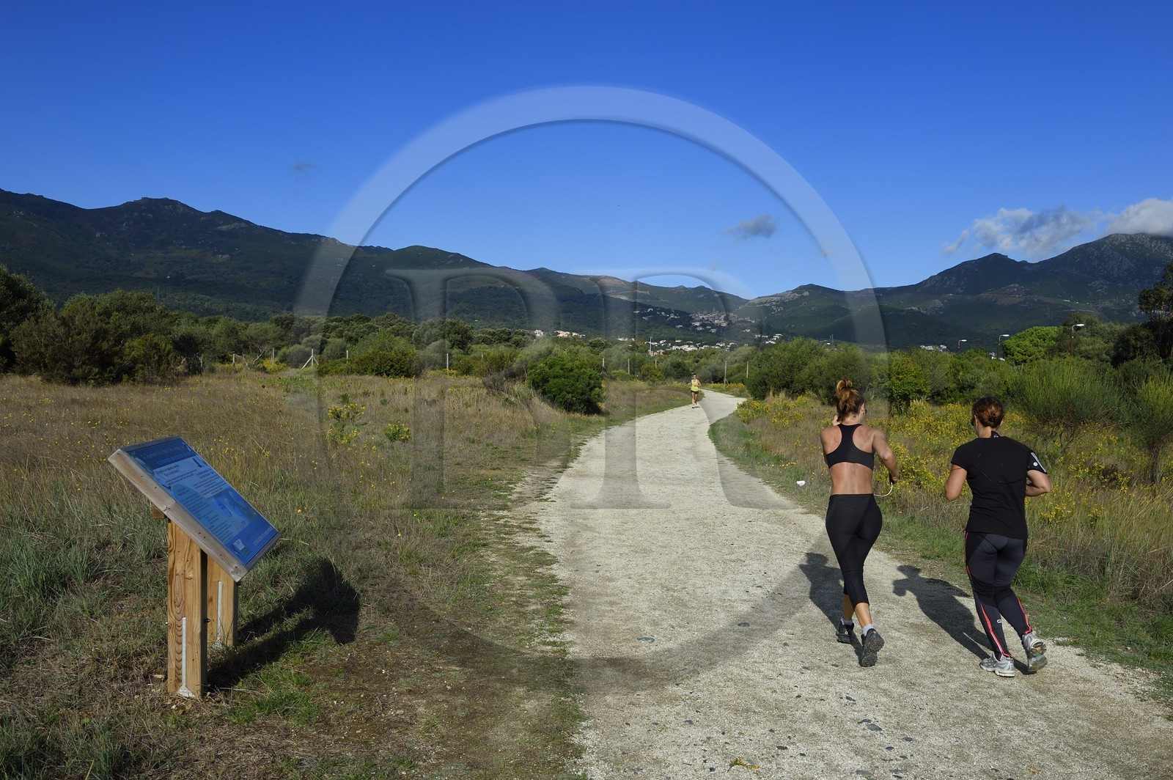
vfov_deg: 41.0
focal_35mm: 32
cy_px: 390
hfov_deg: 58.8
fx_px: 1042
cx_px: 586
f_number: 13
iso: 200
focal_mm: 32
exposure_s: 1/400
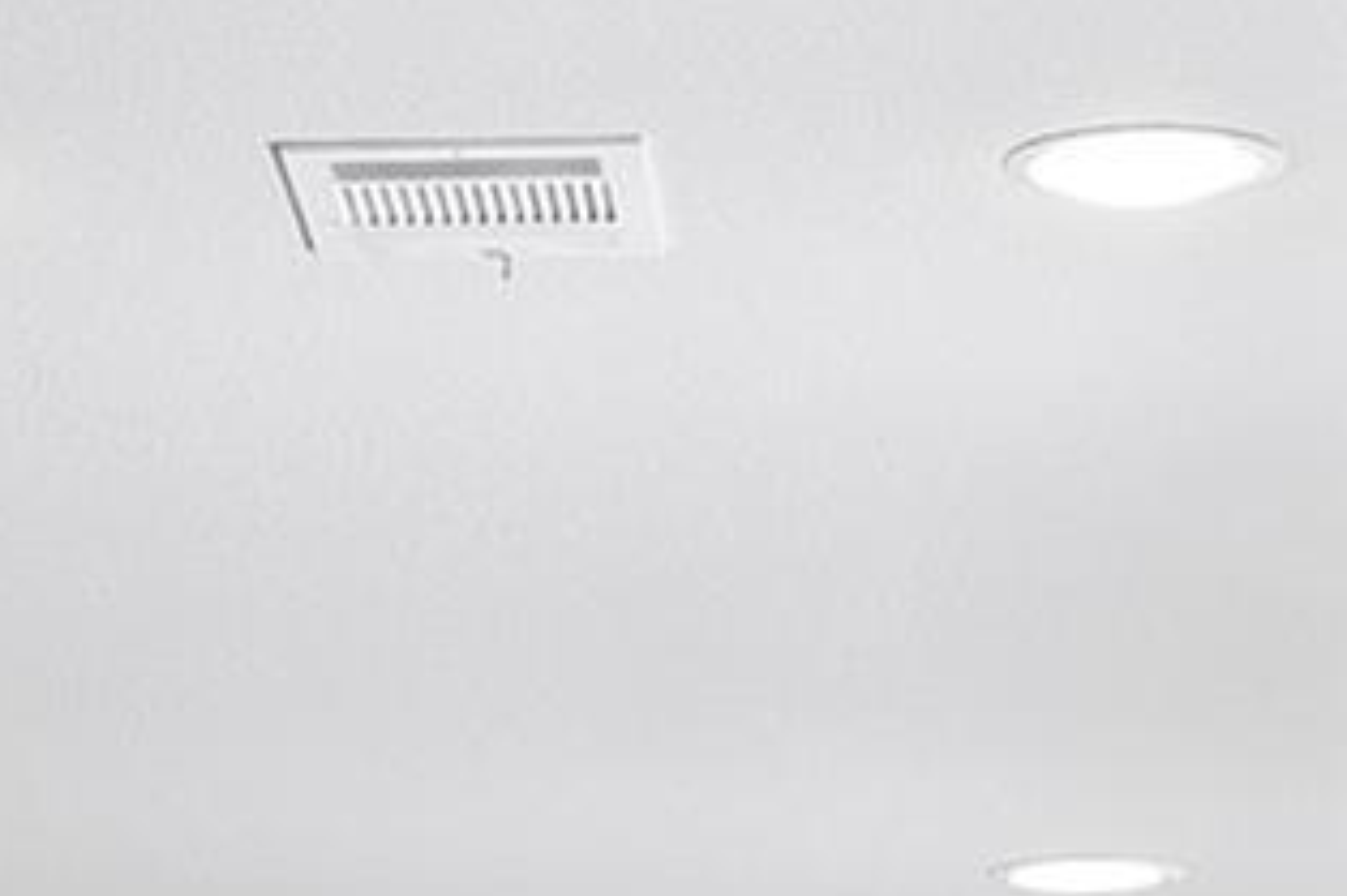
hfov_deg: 8.8
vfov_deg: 5.5
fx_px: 8788
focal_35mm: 235
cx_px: 734
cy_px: 2643
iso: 200
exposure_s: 1/60
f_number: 4
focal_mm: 24
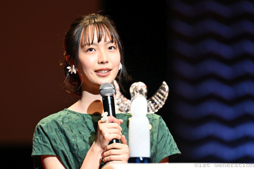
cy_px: 84
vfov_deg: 4.6
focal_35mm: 300
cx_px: 127
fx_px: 2116
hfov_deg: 6.9
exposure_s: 1/200
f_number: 2.8
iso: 250
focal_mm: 200
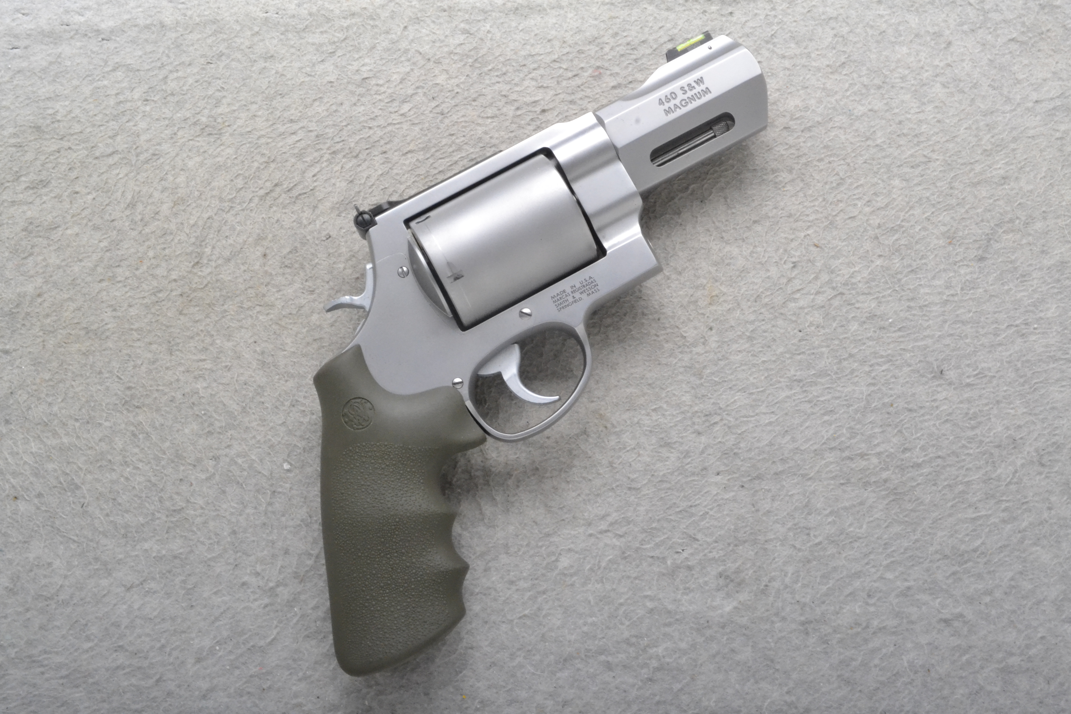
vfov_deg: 28.1
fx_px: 1428
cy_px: 357
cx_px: 536
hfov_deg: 41.1
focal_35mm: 48
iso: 3200
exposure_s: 1/160
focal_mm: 32
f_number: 20
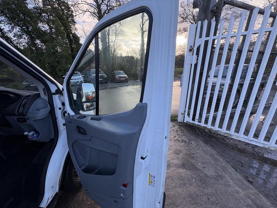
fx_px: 112
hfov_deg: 102.1
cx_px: 138
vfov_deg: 85.7
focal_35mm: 14
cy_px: 104
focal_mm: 2.22
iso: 40
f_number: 2.2
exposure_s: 1/265
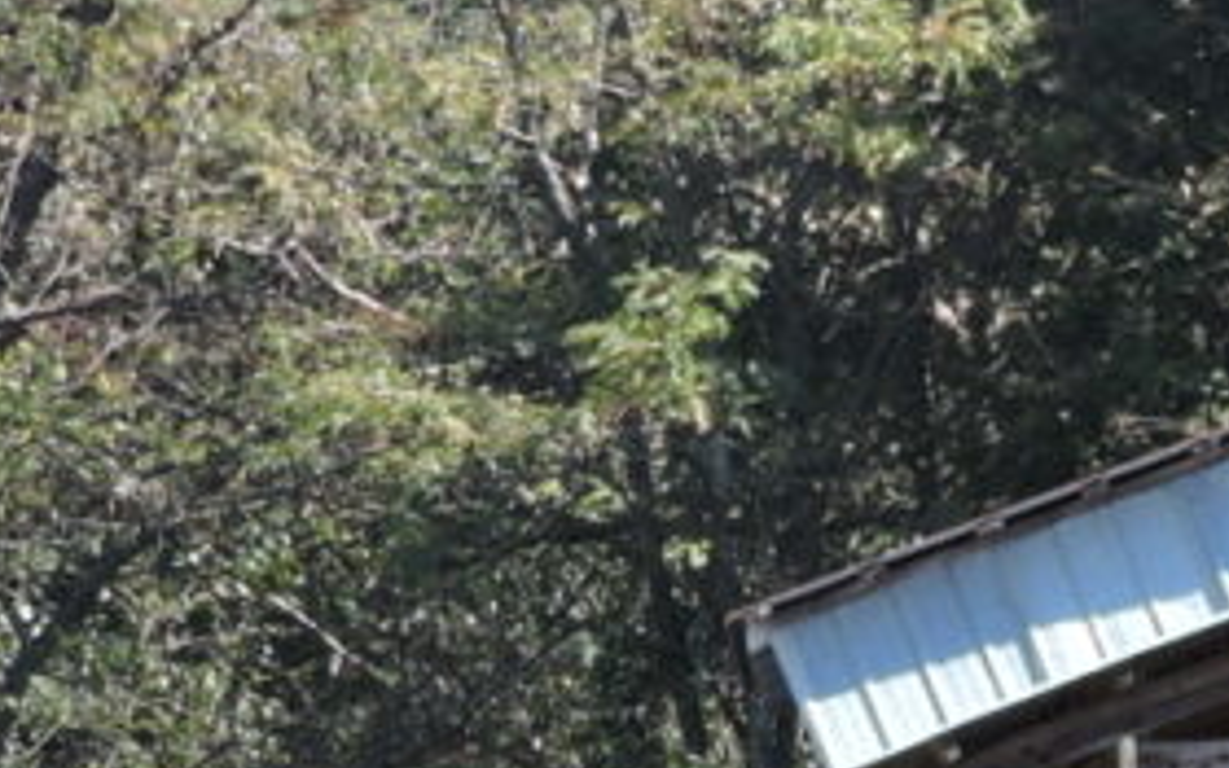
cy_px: 1185
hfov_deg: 4.0
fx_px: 17517
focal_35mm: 523
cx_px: 2002
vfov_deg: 2.5
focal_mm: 24.1
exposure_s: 1/200
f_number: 4.3
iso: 100
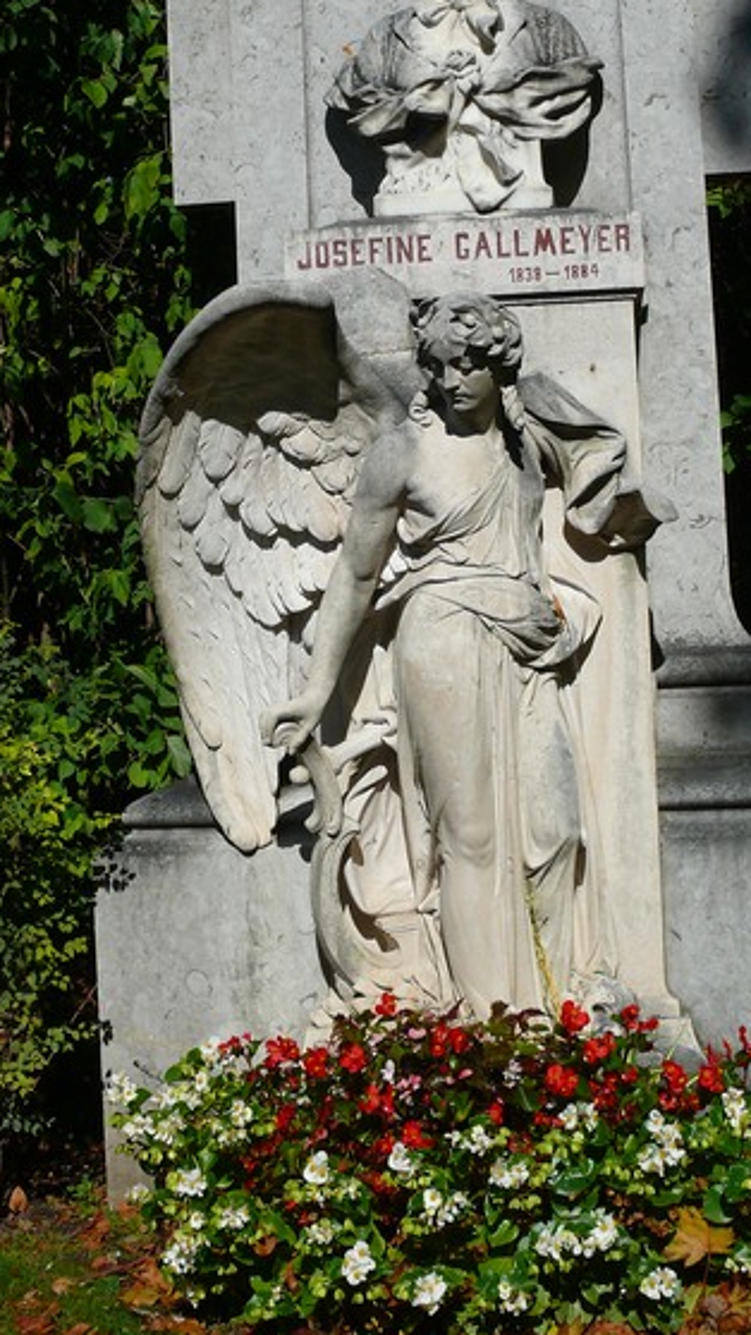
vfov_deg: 34.7
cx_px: 404
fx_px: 2123
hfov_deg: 20.1
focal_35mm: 60
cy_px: 490
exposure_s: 1/320
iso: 100
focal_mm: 8.8
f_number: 5.6
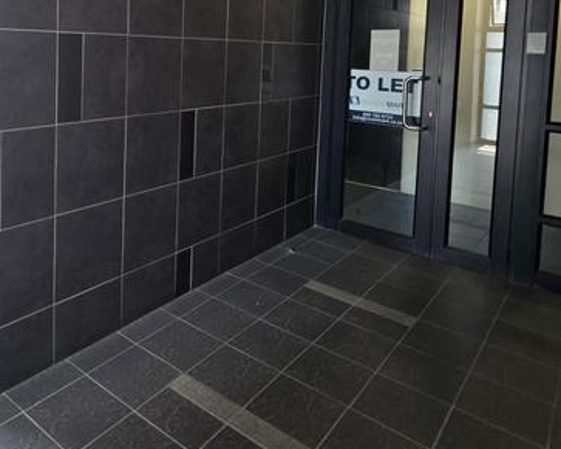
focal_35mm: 28
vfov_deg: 48.0
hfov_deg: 60.1
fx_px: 465
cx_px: 168
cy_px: 76
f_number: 1.9
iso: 125
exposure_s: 1/100
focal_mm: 2.2
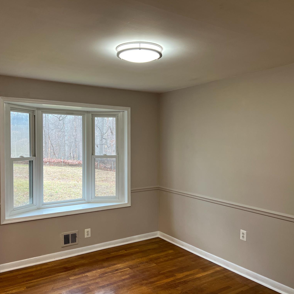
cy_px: 148
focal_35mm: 31
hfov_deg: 52.5
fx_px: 298
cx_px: 148
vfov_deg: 52.5
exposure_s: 1/60
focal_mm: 5.7
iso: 80
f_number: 1.5
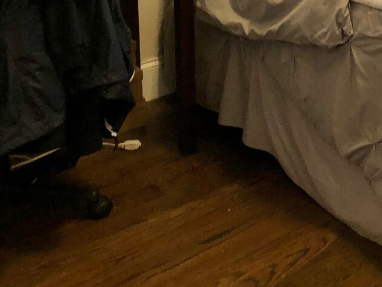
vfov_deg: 15.5
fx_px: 1005
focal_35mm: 91
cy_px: -84
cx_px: 422
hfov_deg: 20.5
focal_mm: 3.99
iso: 80
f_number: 1.8
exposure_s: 1/30
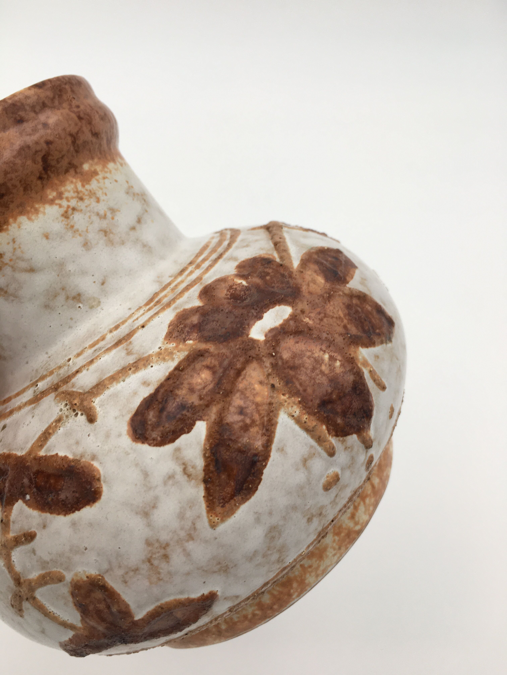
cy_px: 338
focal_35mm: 29
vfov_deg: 61.7
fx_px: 566
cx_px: 254
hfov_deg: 48.2
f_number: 2.2
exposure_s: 1/100
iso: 40
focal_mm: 4.15
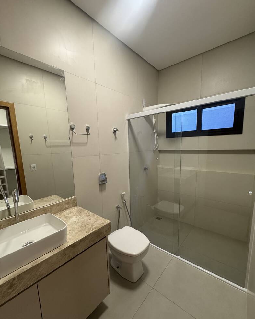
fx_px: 142
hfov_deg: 84.0
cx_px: 124
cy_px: 168
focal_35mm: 15
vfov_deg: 96.7
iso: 320
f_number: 2.2
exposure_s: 1/120
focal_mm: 2.22
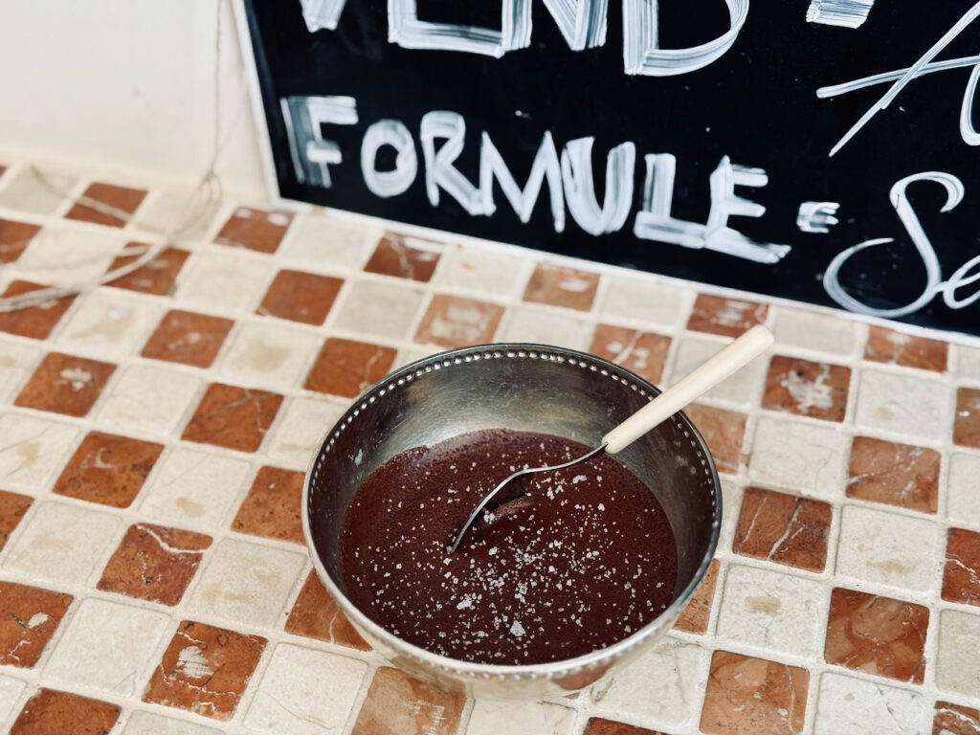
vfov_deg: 30.3
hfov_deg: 39.7
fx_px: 1359
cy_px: 368
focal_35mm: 48
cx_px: 490
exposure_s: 1/60
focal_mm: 6.76
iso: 160
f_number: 1.78
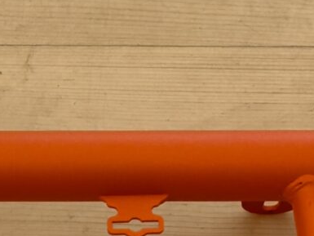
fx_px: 2895
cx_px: -95
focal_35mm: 319
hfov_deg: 6.2
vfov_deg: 4.6
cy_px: 435
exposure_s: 1/122
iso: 100
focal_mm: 6.76
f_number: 1.78
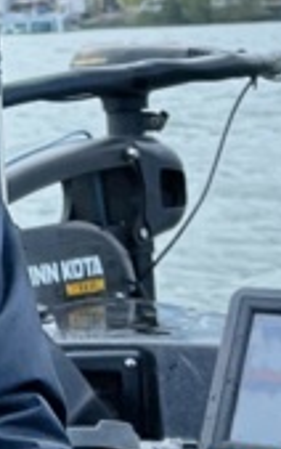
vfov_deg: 11.5
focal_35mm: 174
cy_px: -228
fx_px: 2127
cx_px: -194
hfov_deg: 7.4
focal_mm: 5.1
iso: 50
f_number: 1.6
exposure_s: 1/2062
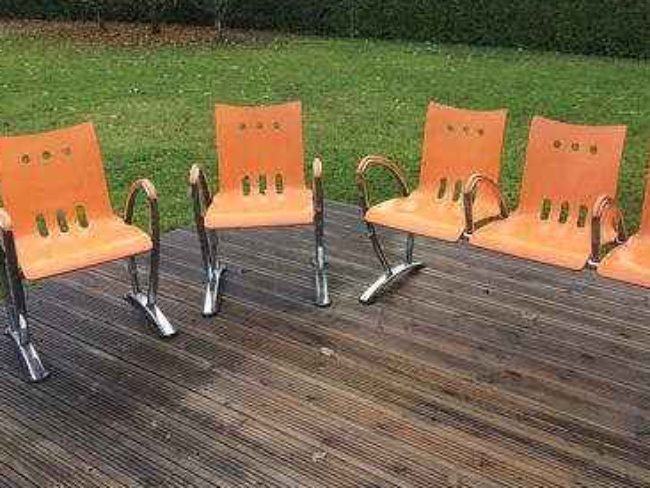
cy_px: 188
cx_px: 385
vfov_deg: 37.6
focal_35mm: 38
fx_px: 714
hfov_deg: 48.7
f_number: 2.2
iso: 32
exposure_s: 1/152
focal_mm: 4.15
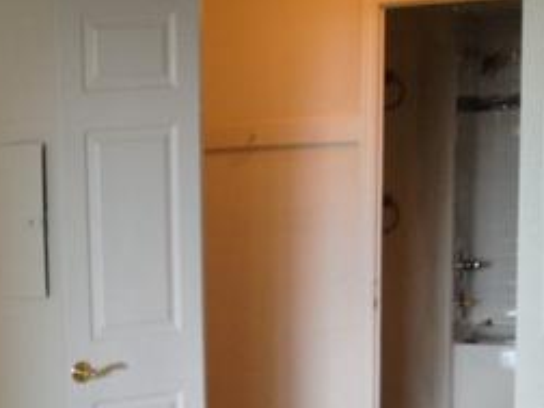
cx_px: -67
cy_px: 376
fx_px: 1399
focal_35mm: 89
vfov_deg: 16.4
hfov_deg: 20.9
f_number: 2.4
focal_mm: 4.28
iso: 100
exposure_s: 1/20
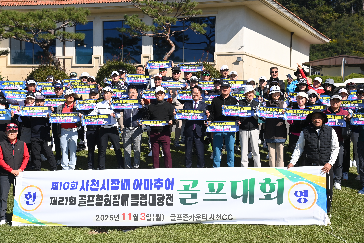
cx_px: 182
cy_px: 122
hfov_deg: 32.4
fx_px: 627
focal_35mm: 62
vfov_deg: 21.9
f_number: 8
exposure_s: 1/1000
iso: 400
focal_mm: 62
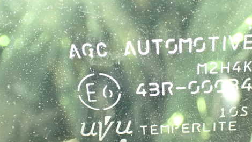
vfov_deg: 21.0
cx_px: 148
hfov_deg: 36.5
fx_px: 381
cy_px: 93
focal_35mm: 57
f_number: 2.8
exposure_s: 1/25
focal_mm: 7.31
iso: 1600
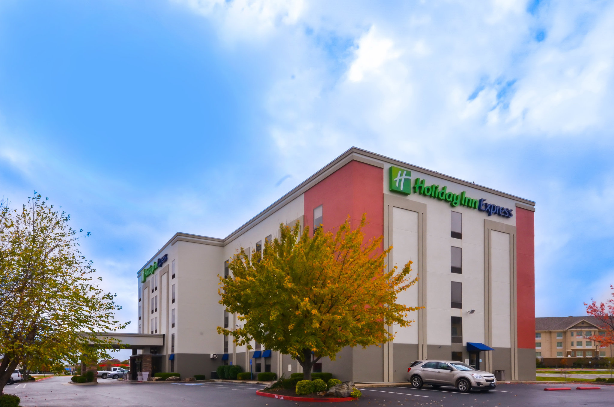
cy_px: 204
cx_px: 307
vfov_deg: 52.9
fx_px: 408
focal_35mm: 24
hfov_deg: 73.9
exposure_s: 1/125
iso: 320
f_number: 18
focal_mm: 16
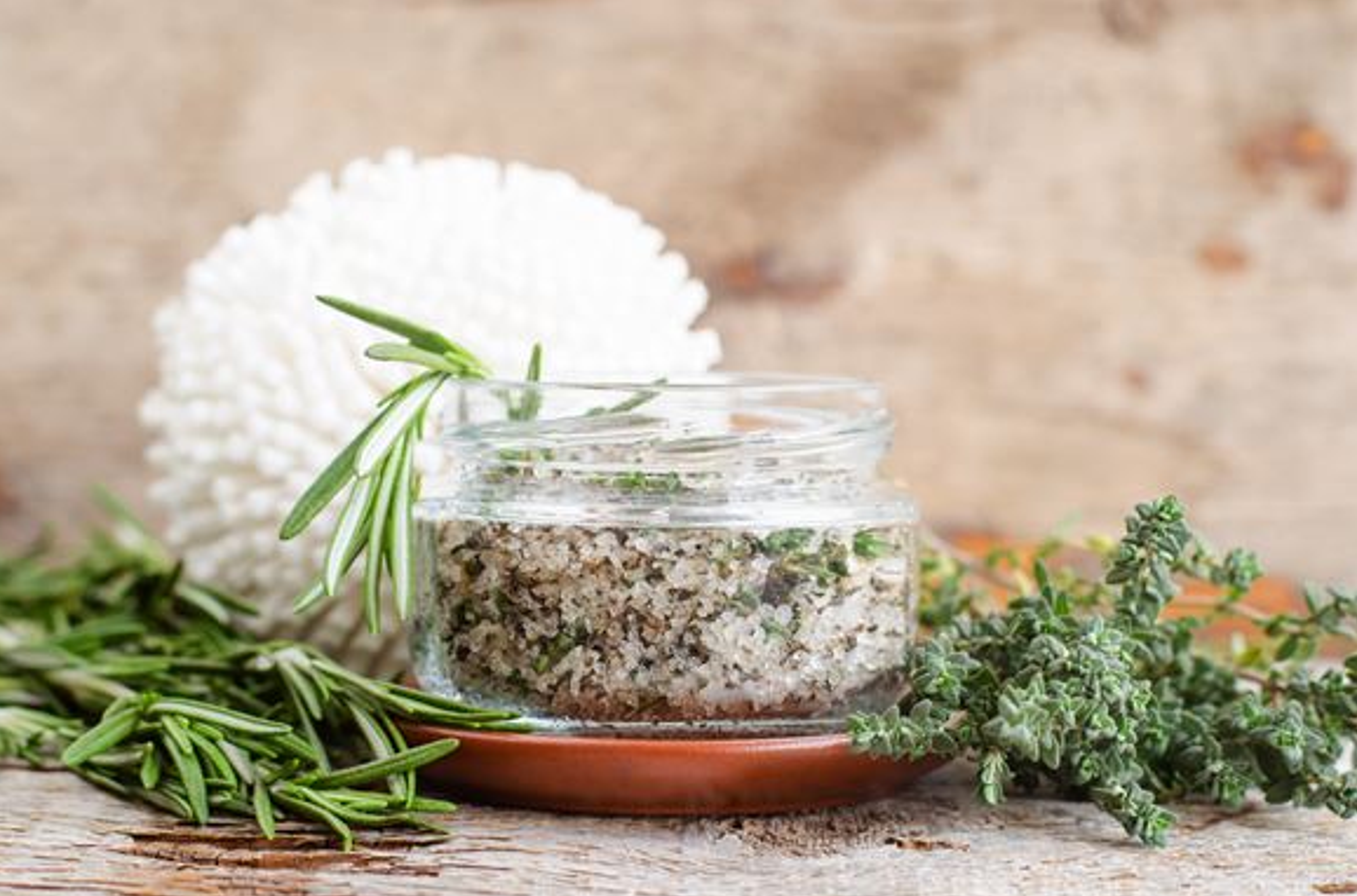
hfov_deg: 36.6
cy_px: 461
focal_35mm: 55
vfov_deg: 24.7
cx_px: 660
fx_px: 2049
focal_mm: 35
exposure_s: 1/6
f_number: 2.5
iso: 100
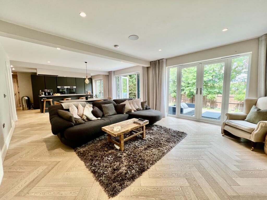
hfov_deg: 106.2
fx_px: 100
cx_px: 134
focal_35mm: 13
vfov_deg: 89.9
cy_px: 100
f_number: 1.8
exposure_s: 1/100
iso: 50
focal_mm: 1.57
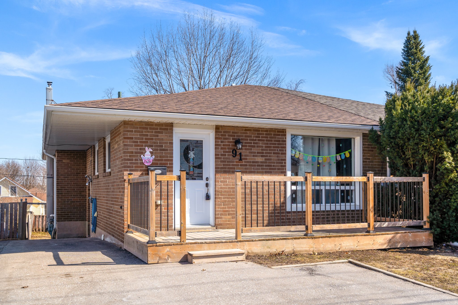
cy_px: 152
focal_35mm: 35
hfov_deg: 54.4
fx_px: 445
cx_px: 229
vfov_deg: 37.8
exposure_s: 1/125
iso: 125
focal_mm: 35
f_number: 7.1
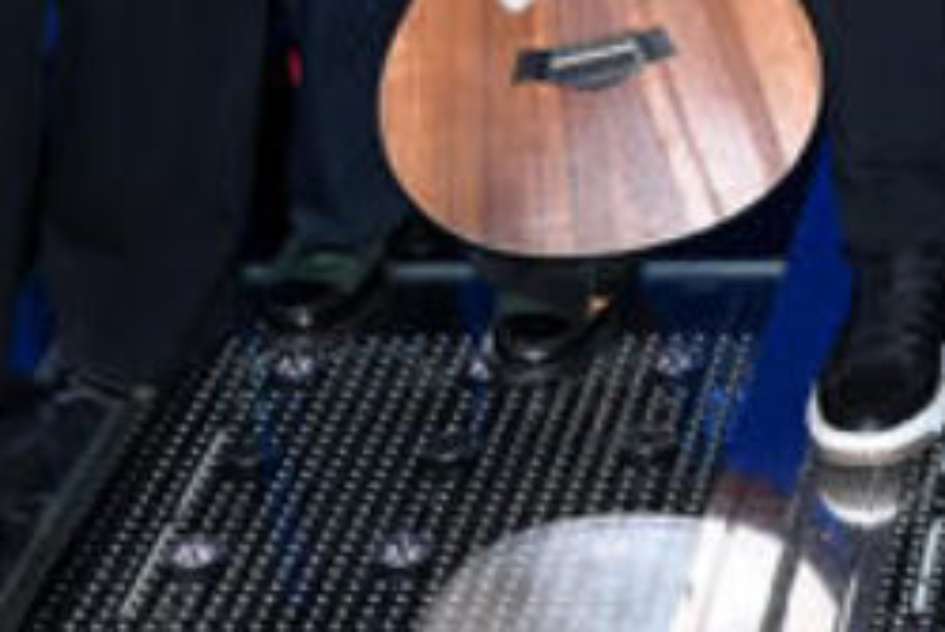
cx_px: 1304
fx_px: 4281
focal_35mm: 163
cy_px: -853
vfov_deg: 7.9
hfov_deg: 12.1
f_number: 6.3
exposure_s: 1/200
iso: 1600
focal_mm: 34
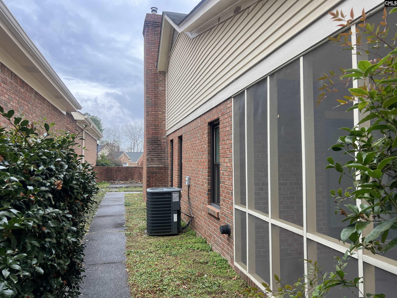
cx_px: 198
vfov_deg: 53.1
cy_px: 149
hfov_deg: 67.3
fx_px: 298
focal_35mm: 26
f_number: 1.5
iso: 50
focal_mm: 5.7
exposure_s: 1/482
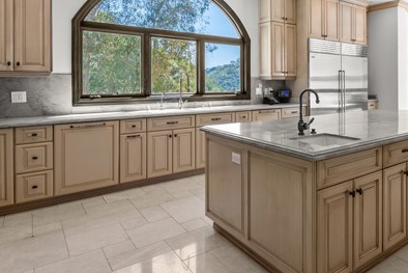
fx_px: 295
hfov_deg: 66.1
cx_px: 294
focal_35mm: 26
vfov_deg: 49.2
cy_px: 105
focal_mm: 16
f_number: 8
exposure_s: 1/30
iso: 800
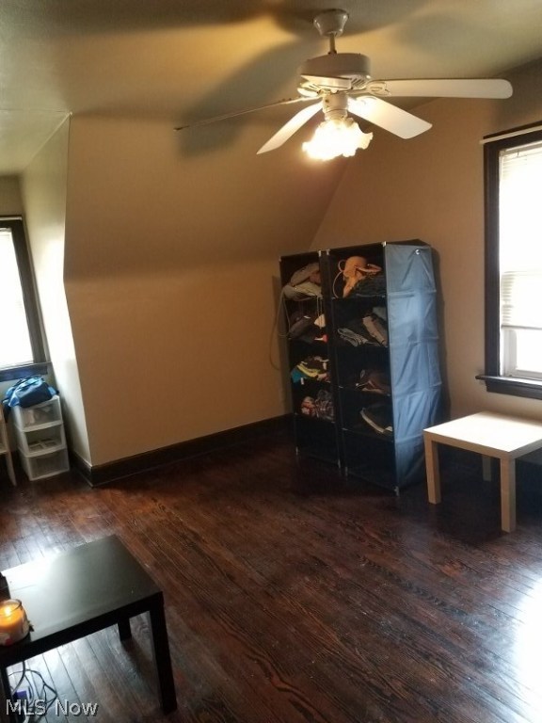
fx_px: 543
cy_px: 362
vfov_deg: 67.3
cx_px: 271
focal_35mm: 26
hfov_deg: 53.1
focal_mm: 4.2
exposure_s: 1/20
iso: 250
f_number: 1.7
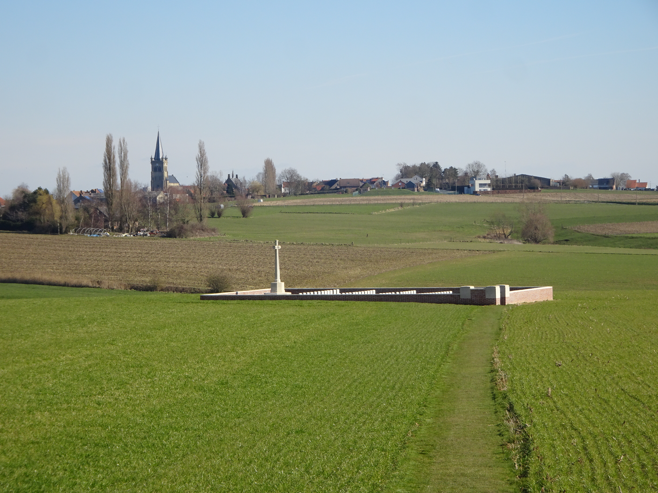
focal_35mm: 115
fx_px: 2186
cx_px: 329
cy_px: 246
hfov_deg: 17.1
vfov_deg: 12.9
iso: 80
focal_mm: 19.68
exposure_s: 1/400
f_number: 5.6
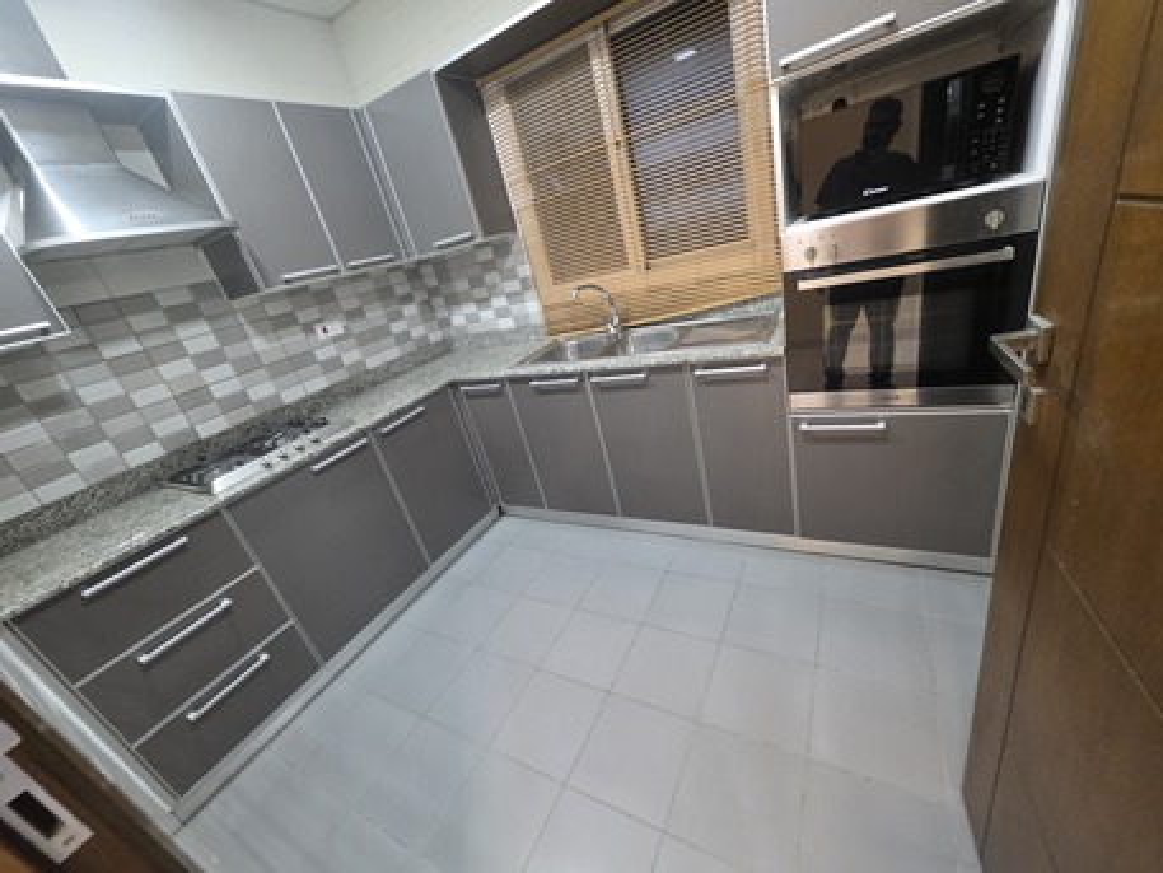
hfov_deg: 106.2
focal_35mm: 13
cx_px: 582
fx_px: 437
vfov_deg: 89.9
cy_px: 436
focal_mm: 2.2
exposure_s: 1/50
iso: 640
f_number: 1.9
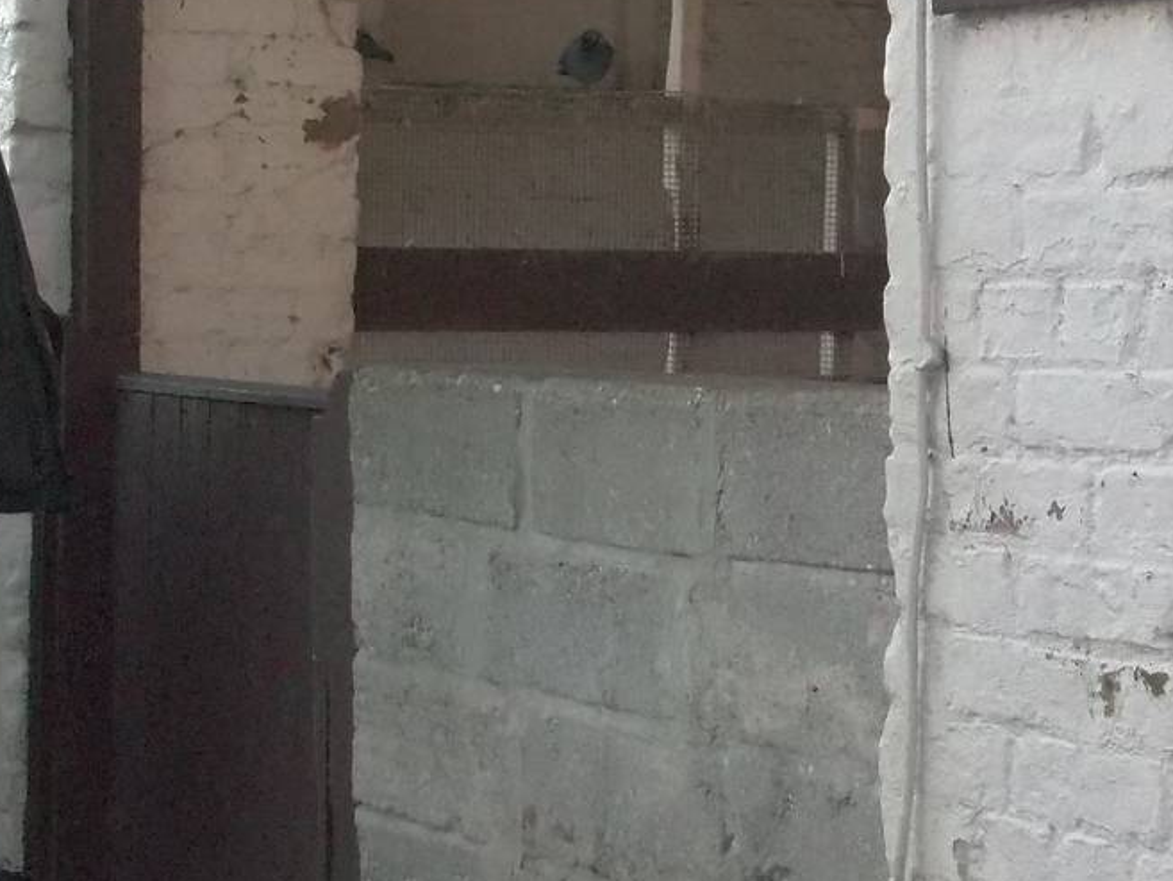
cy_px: 247
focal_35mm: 112
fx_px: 3796
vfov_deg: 13.2
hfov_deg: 17.6
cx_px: 602
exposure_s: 1/40
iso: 320
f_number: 3.7
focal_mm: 8.3
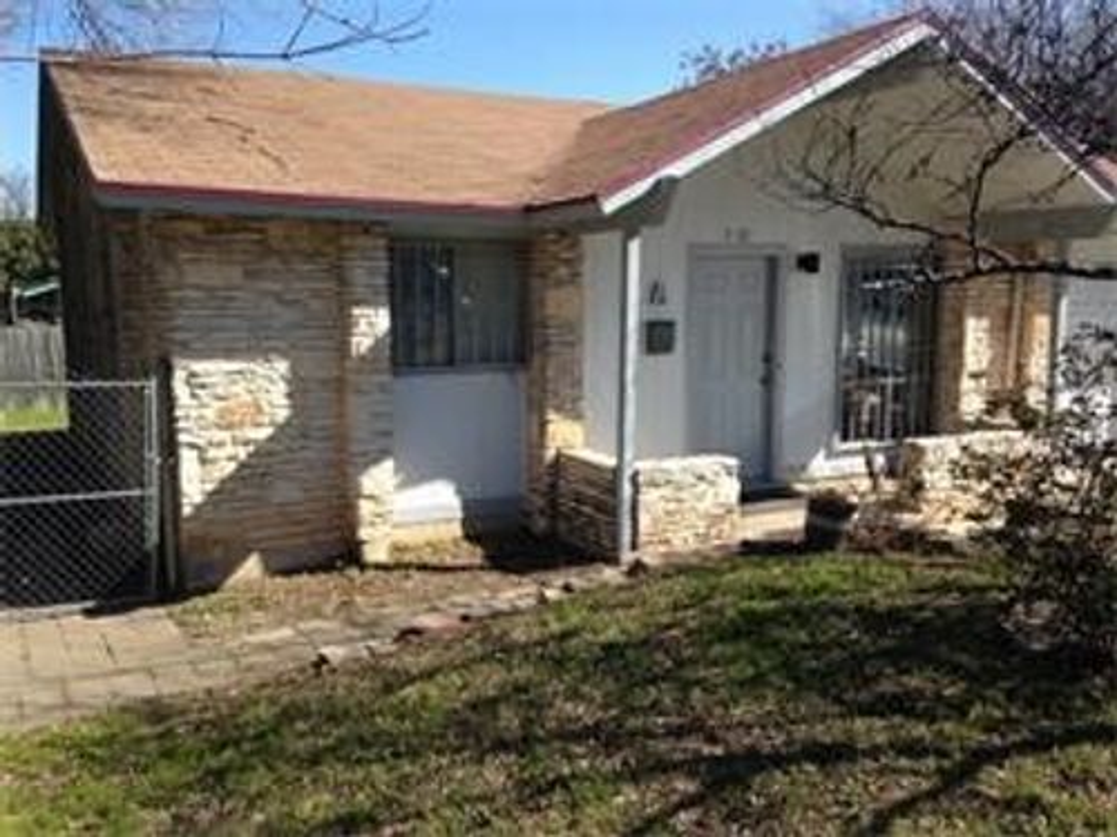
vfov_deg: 42.9
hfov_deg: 55.4
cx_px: 558
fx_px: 1065
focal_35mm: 33
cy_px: 418
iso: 50
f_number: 2.4
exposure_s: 1/1130
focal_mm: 4.12
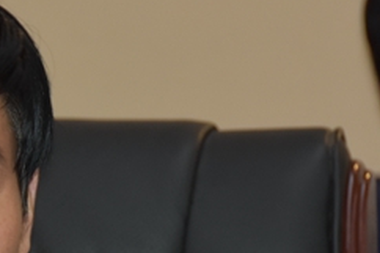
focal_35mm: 555
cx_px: -63
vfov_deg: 2.5
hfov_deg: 3.7
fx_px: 5854
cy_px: 380
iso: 800
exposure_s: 1/30
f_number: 5.3
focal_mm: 112
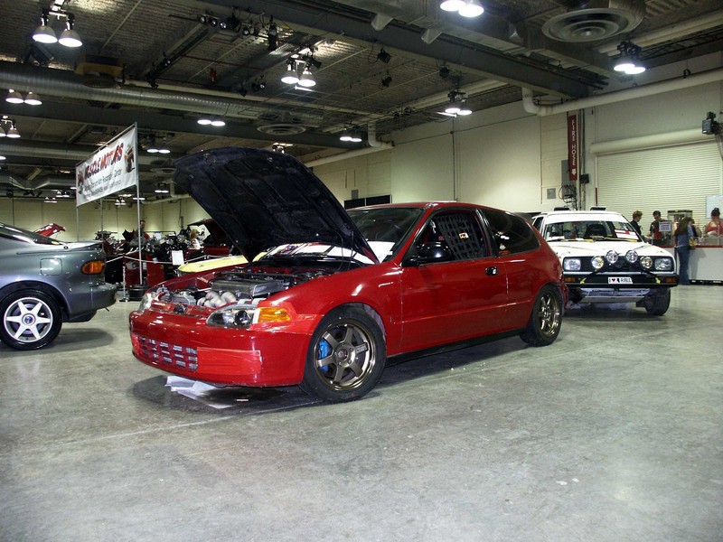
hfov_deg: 61.7
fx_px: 606
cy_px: 271
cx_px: 362
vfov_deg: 48.2
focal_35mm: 29
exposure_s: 1/45
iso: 200
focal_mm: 7.59
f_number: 2.8
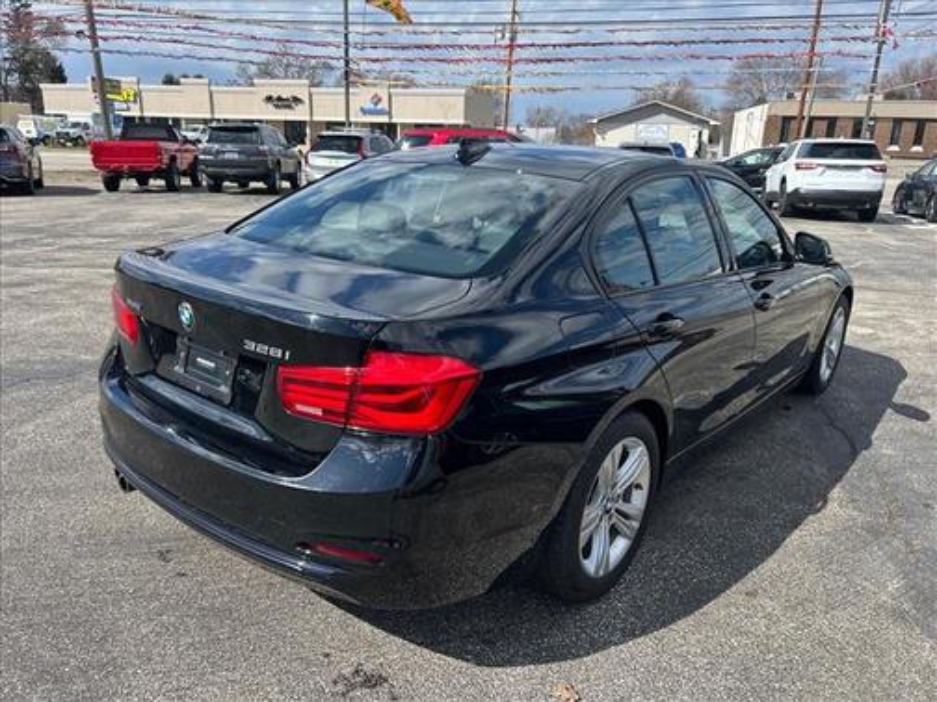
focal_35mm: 26
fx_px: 704
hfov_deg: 67.3
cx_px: 468
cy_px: 351
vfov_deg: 53.1
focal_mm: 5.7
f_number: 1.5
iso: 50
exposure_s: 1/2457
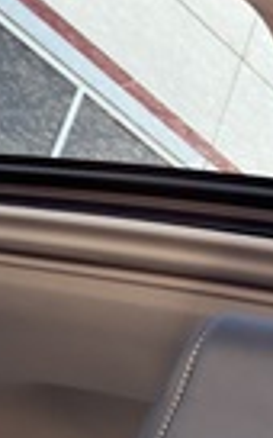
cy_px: 246
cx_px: 6
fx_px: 1012
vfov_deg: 24.3
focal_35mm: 85
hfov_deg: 15.1
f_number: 1.6
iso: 64
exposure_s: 1/121
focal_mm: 5.96
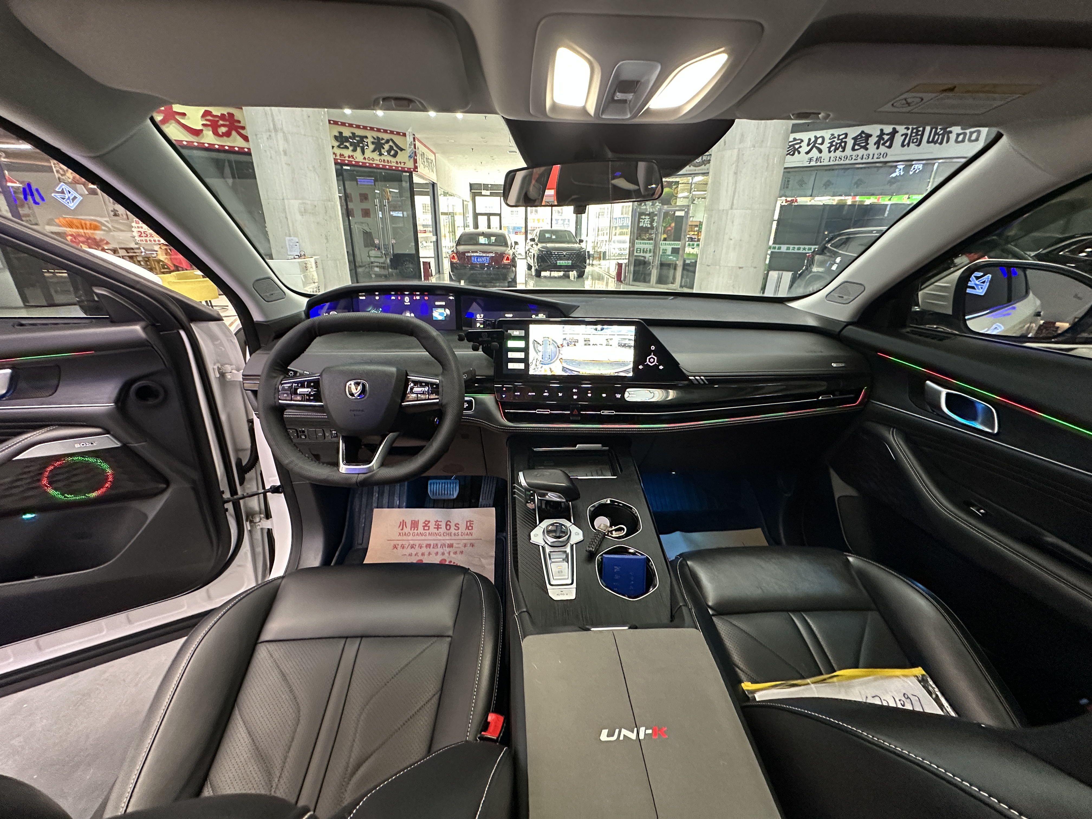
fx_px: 442
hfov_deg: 102.1
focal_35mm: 14
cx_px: 546
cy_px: 410
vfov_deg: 85.7
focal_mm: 2.22
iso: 640
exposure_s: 1/51
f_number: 2.2
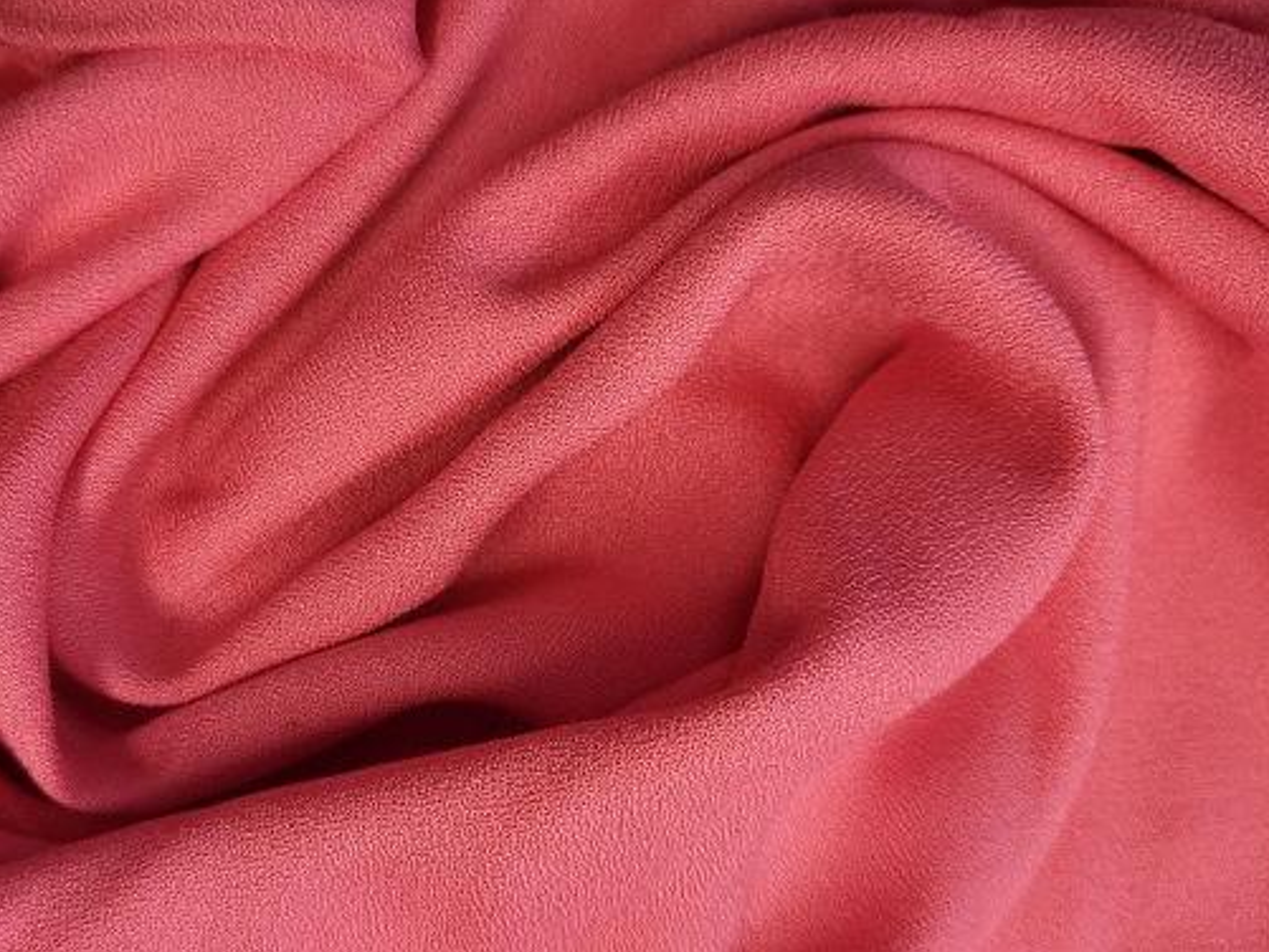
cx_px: 504
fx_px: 1430
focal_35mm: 39
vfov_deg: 36.8
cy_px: 499
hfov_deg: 47.6
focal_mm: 4.25
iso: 160
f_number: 1.8
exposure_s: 1/100
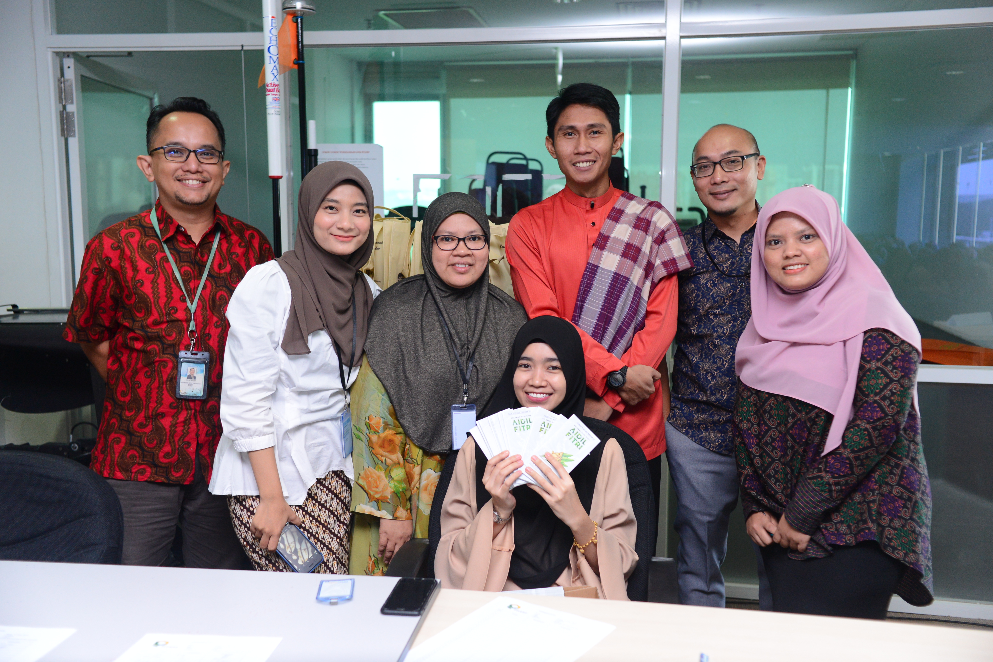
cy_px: 331
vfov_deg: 37.9
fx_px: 965
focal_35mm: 35
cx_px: 496
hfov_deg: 54.4
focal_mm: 35
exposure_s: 1/250
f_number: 3.2
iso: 2000
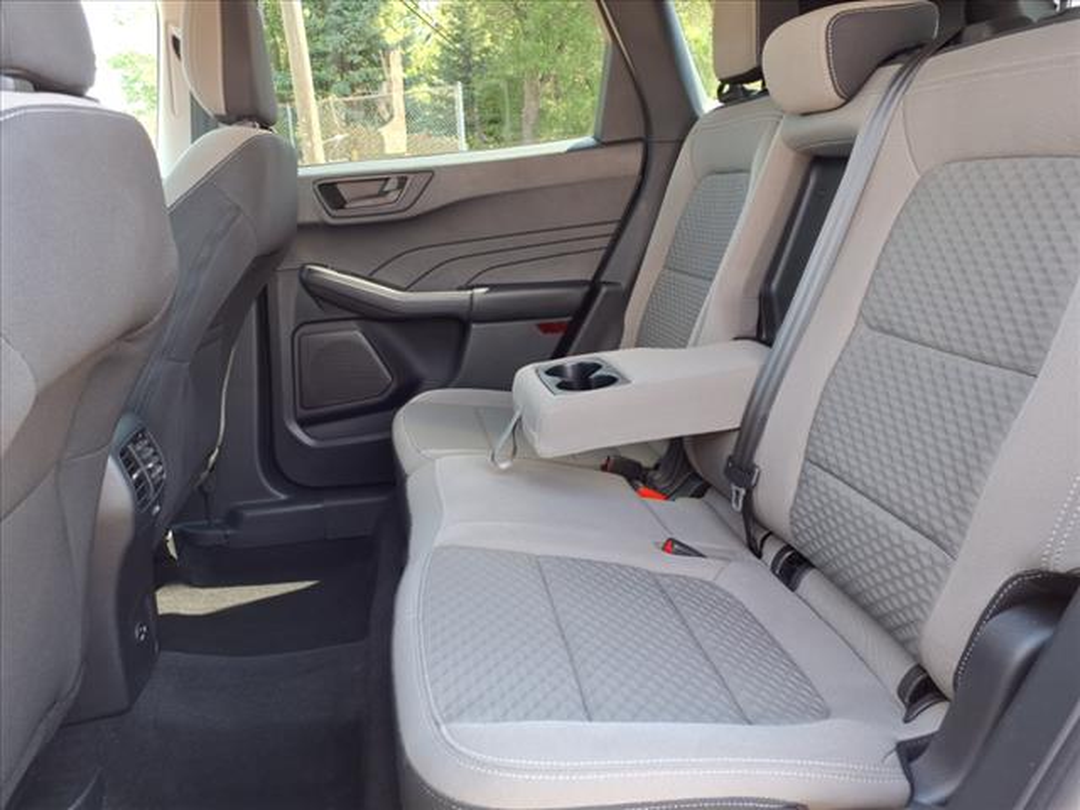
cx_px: 540
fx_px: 842
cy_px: 405
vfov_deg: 51.4
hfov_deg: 65.3
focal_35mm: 27
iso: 40
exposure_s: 1/60.2
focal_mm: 3.58
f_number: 1.9
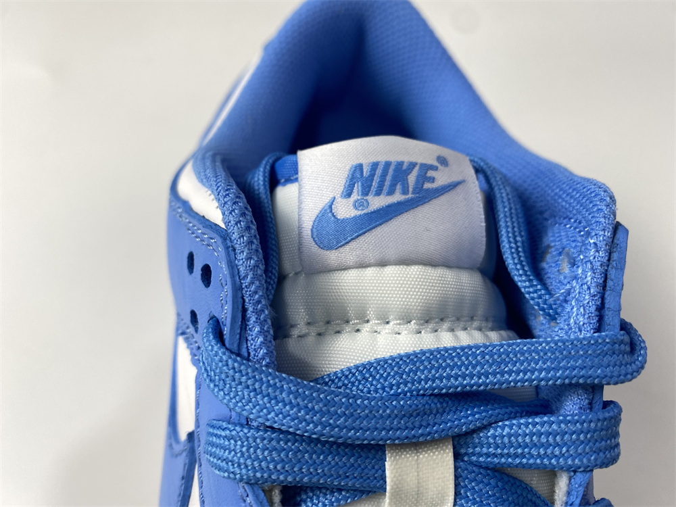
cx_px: 338
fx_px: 508
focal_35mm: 26
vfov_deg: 53.1
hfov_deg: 67.3
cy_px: 254
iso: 50
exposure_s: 1/100
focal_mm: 4.25
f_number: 1.8
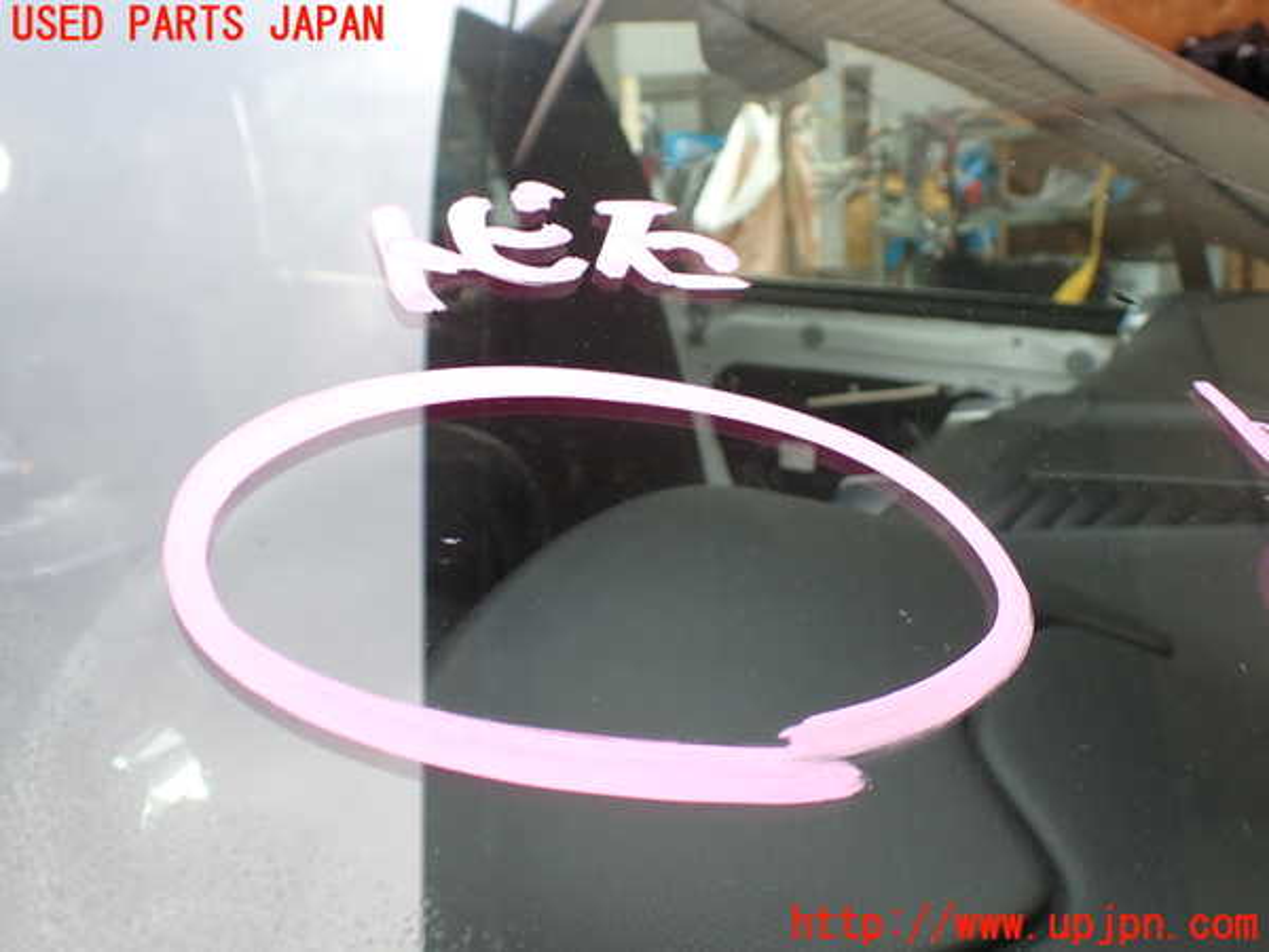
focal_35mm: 30
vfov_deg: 46.8
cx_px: 634
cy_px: 476
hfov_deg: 60.0
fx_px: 1100
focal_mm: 5.4
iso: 100
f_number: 2.3
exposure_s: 1/160
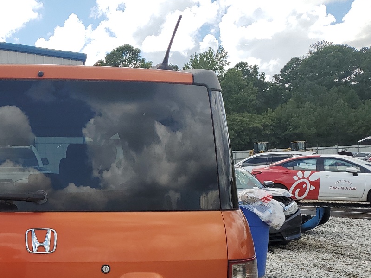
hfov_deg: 34.6
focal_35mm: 52
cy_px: 257
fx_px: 557
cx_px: 34
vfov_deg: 26.9
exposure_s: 1/2500
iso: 50
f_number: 1.5
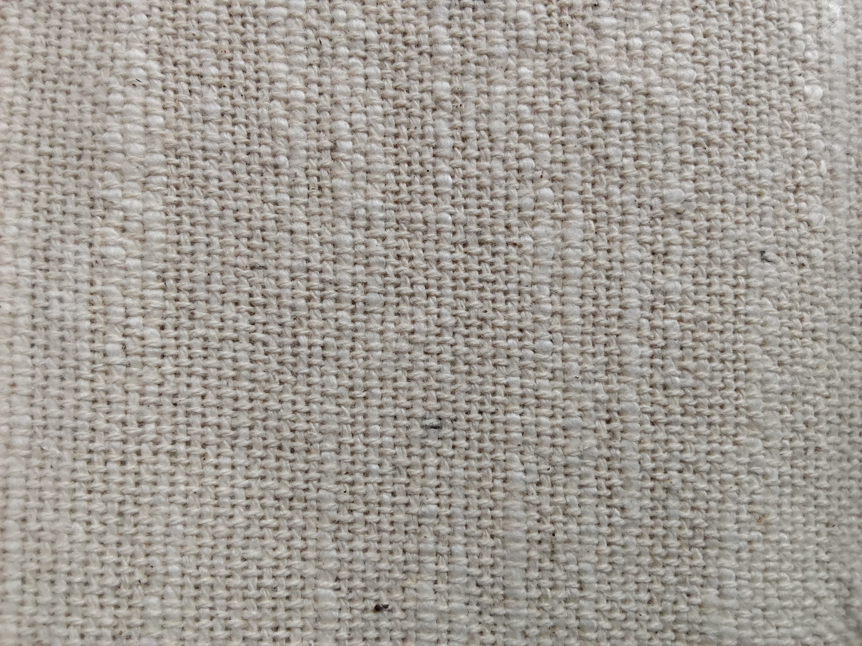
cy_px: 323
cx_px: 431
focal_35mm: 26
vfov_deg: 53.1
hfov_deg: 67.3
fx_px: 647
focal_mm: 2.78
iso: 160
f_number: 2
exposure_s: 1/50
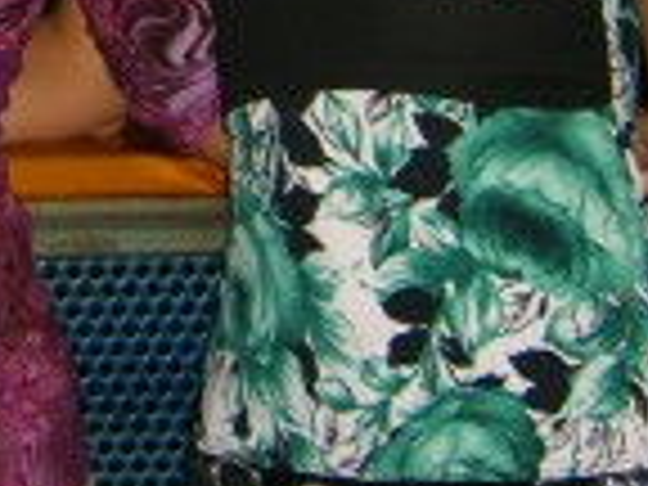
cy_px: -234
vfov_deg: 9.2
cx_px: -274
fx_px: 2958
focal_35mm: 158
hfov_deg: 12.0
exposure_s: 1/60
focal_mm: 7.9
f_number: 2.8
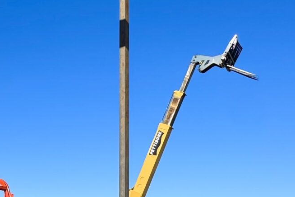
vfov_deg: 23.7
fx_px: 467
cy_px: 129
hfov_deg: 31.9
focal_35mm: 57
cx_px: -12
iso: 50
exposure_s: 1/2674
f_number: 2.2
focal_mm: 2.22
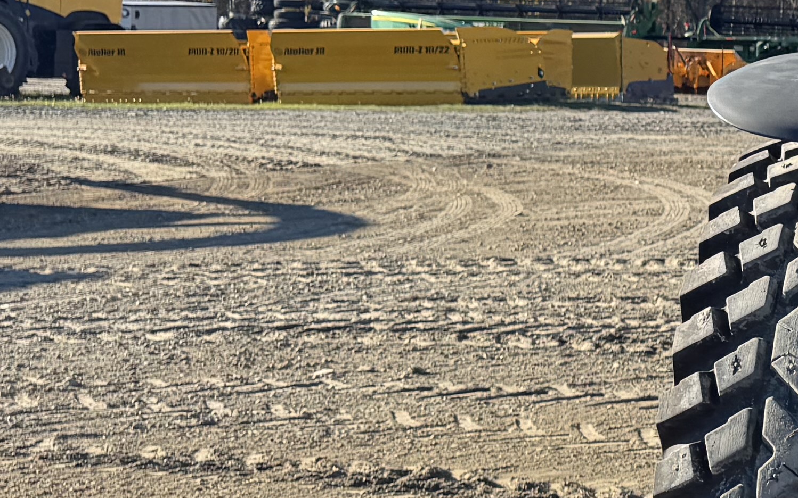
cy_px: 234
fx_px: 2109
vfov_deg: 13.5
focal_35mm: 97
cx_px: 1257
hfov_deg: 18.5
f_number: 1.78
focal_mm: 6.76
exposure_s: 1/1869
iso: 80
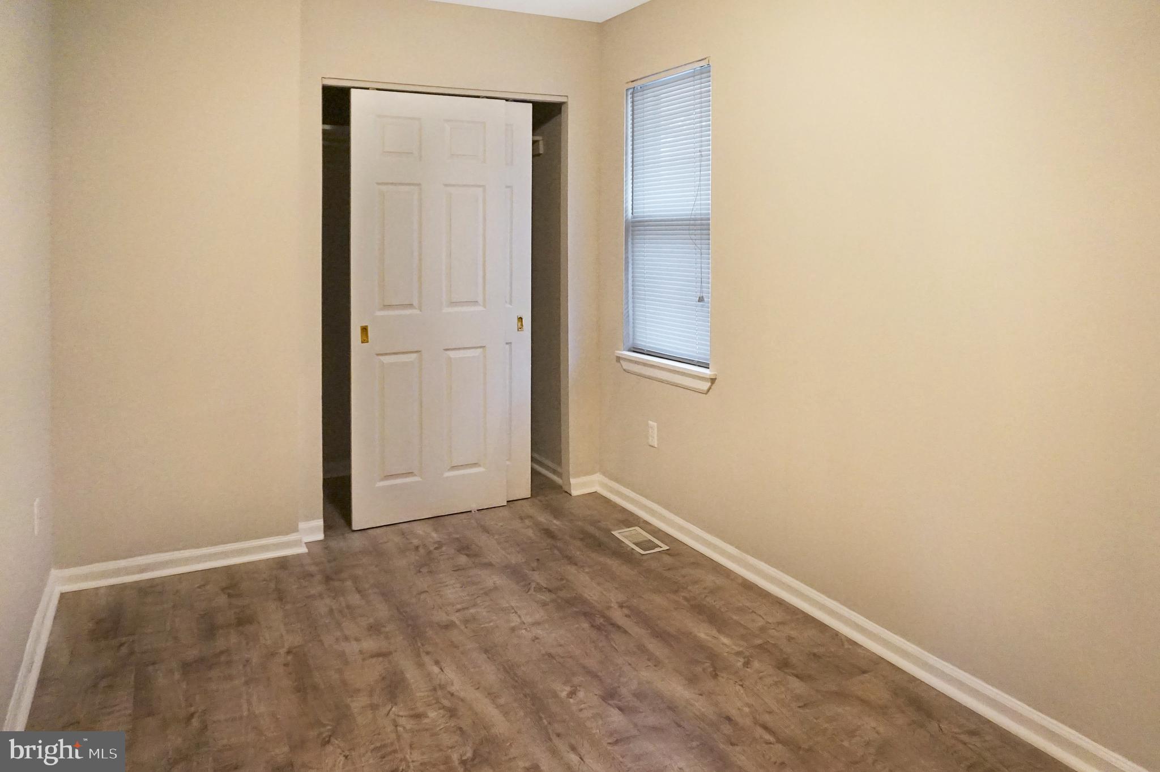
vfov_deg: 53.1
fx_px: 773
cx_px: 580
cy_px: 386
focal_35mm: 24
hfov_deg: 73.8
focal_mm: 16
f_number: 3.5
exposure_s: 1/160
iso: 2500
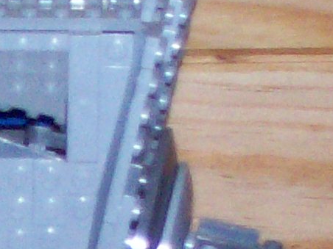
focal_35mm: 441
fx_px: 4242
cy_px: 551
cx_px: -508
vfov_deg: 3.3
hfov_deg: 4.4
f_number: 3.8
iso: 140
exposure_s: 1/95.5
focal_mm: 11.6
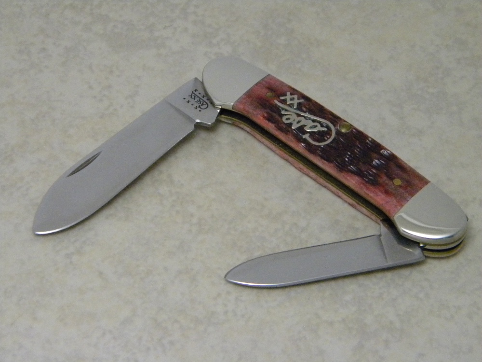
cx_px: 241
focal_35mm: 105
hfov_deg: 18.7
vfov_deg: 14.1
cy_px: 181
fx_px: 1462
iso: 800
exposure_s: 1/48.5
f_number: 4.7
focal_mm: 19
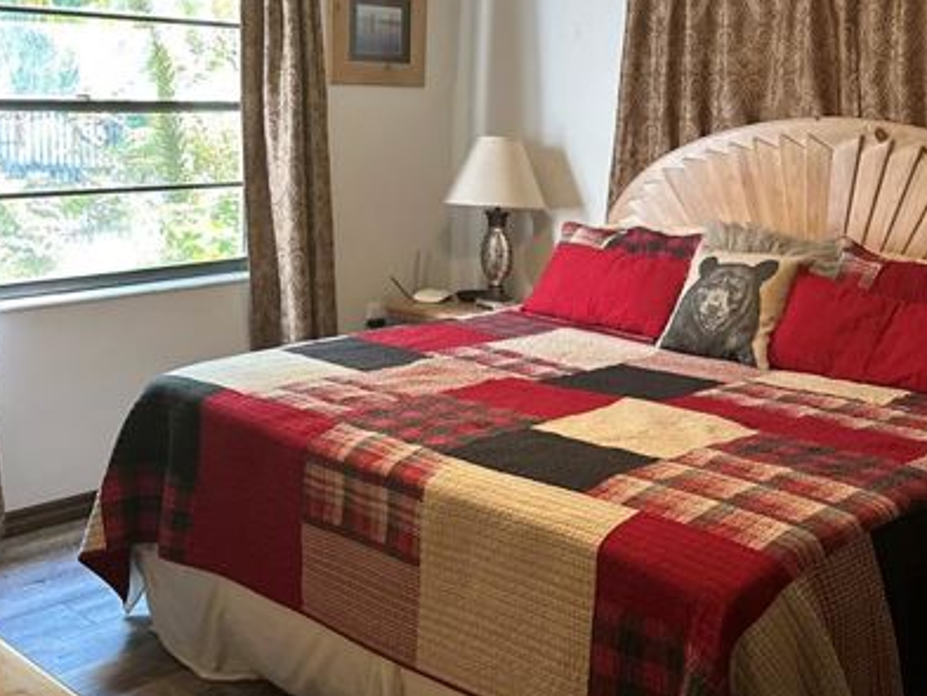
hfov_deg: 43.8
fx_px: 1152
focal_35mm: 43
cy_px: 241
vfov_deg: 33.4
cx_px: 497
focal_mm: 6.86
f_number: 1.78
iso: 250
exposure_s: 1/60
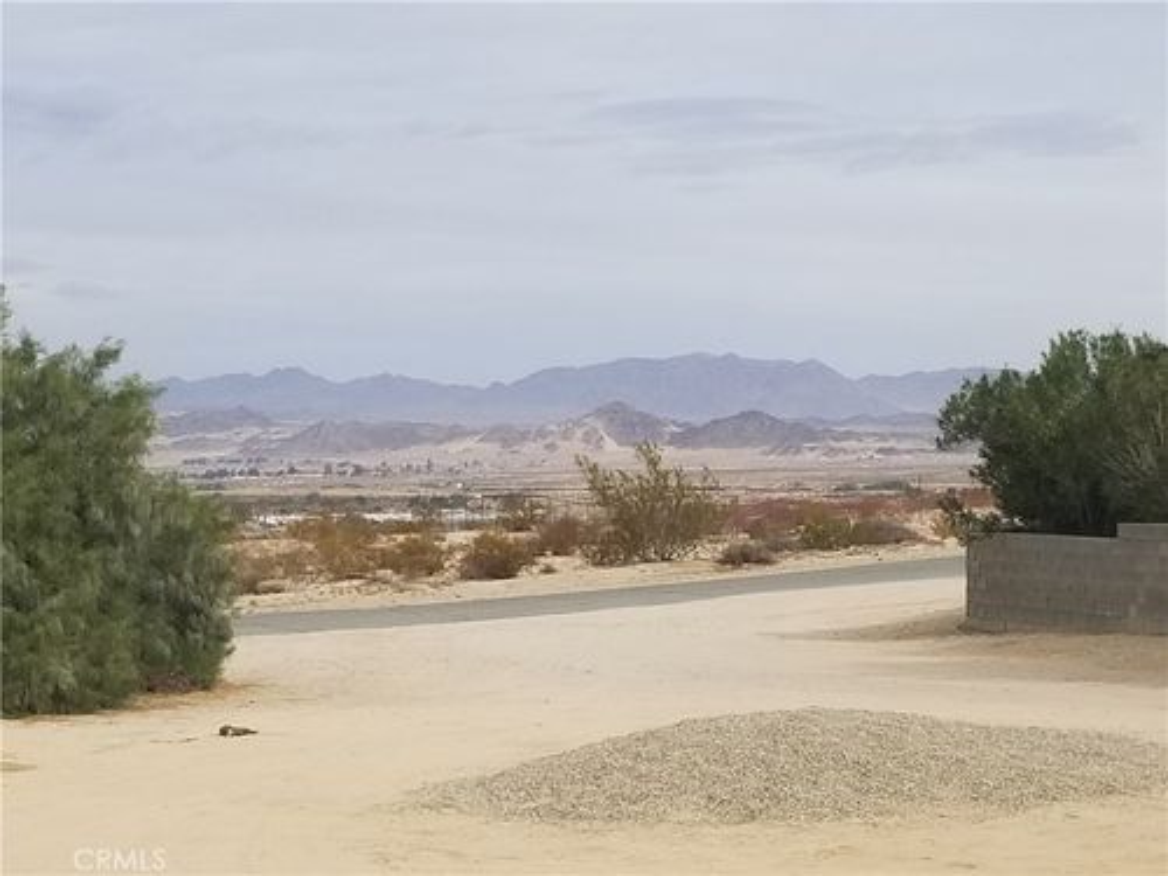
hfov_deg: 67.3
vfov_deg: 53.1
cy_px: 438
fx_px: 877
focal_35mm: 26
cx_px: 584
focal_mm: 4.25
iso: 50
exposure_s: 1/3610
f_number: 1.7
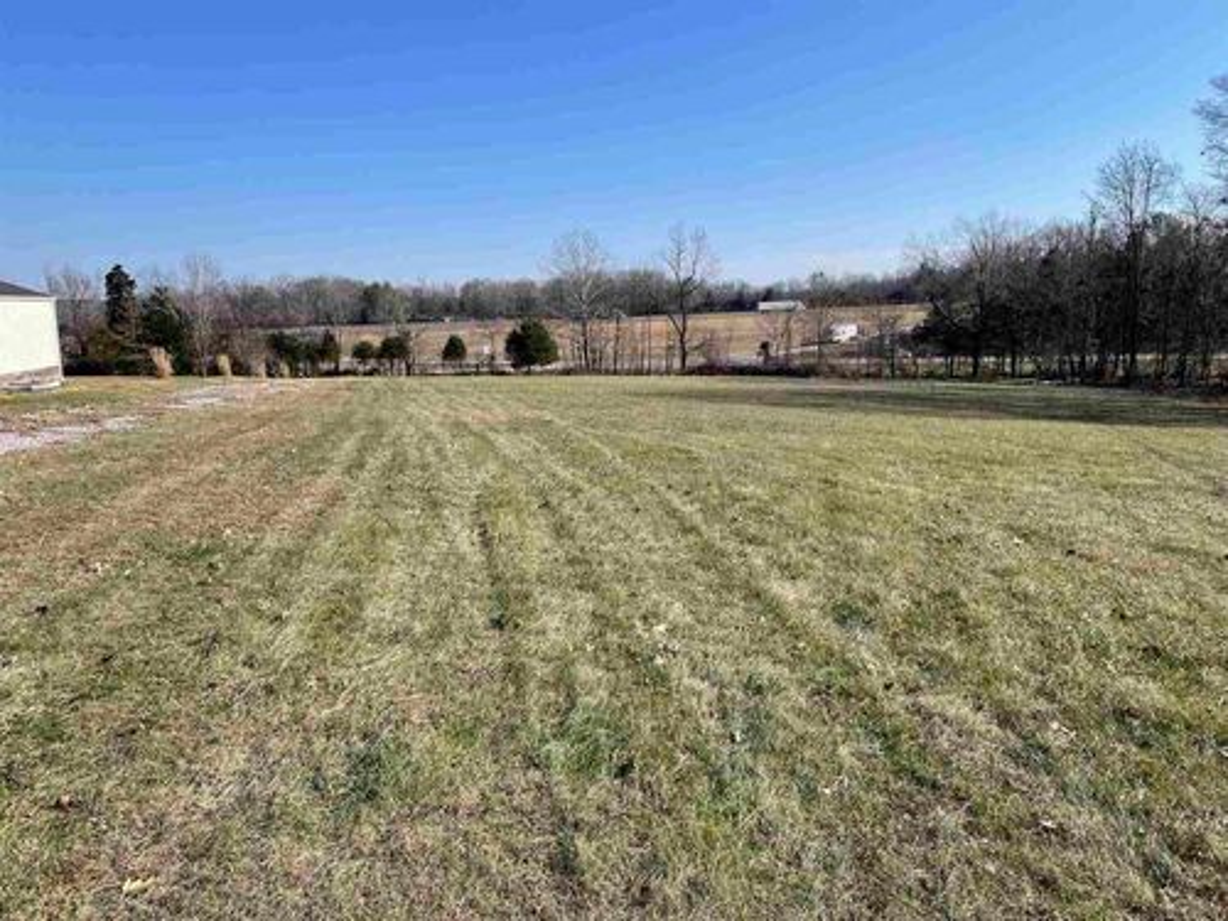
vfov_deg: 53.1
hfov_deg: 67.3
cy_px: 460
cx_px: 614
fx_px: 922
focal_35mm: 26
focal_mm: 4.2
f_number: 1.6
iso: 32
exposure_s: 1/3125
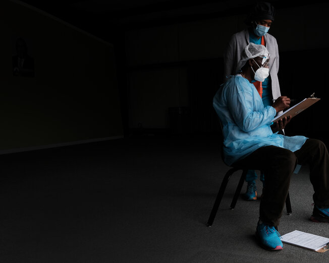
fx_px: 370
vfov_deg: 39.2
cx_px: 198
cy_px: 130
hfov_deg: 47.6
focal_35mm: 38
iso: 160
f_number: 13
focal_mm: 22
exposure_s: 1/38
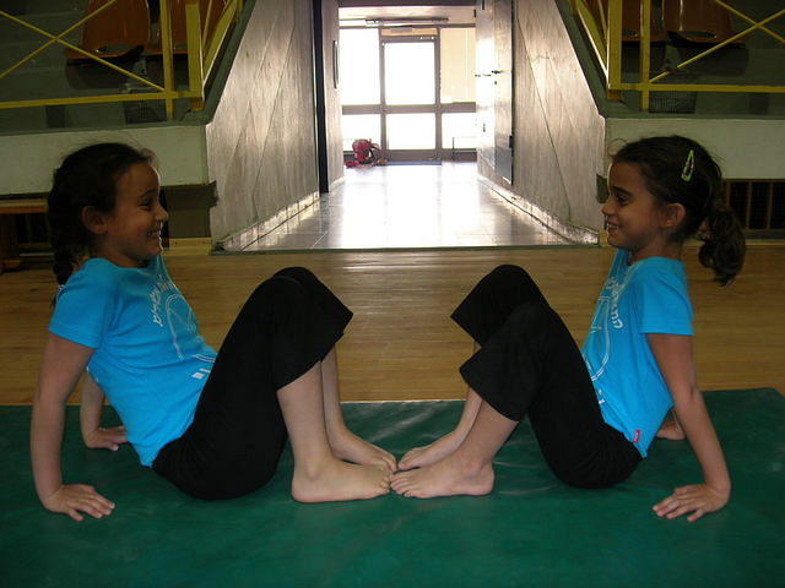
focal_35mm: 38
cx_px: 392
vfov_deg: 37.7
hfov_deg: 49.0
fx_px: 862
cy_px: 294
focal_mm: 7.8
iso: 64
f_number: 2.8
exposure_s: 1/30
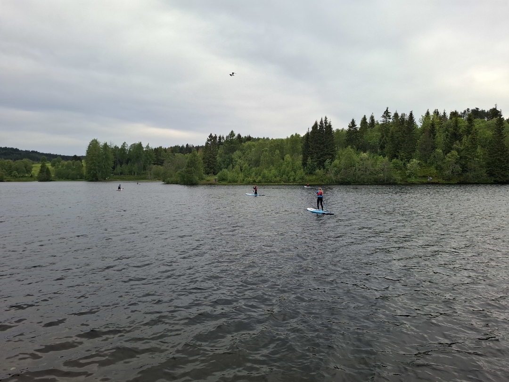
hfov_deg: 73.9
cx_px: 254
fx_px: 338
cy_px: 191
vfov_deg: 58.9
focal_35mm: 23
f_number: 1.8
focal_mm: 5.54
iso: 50
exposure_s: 1/781
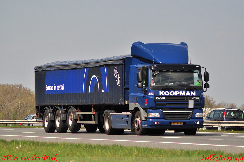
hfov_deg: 9.2
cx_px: 122
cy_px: 81
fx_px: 1523
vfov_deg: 6.1
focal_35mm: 225
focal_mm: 150
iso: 200
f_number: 5
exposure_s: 1/2000
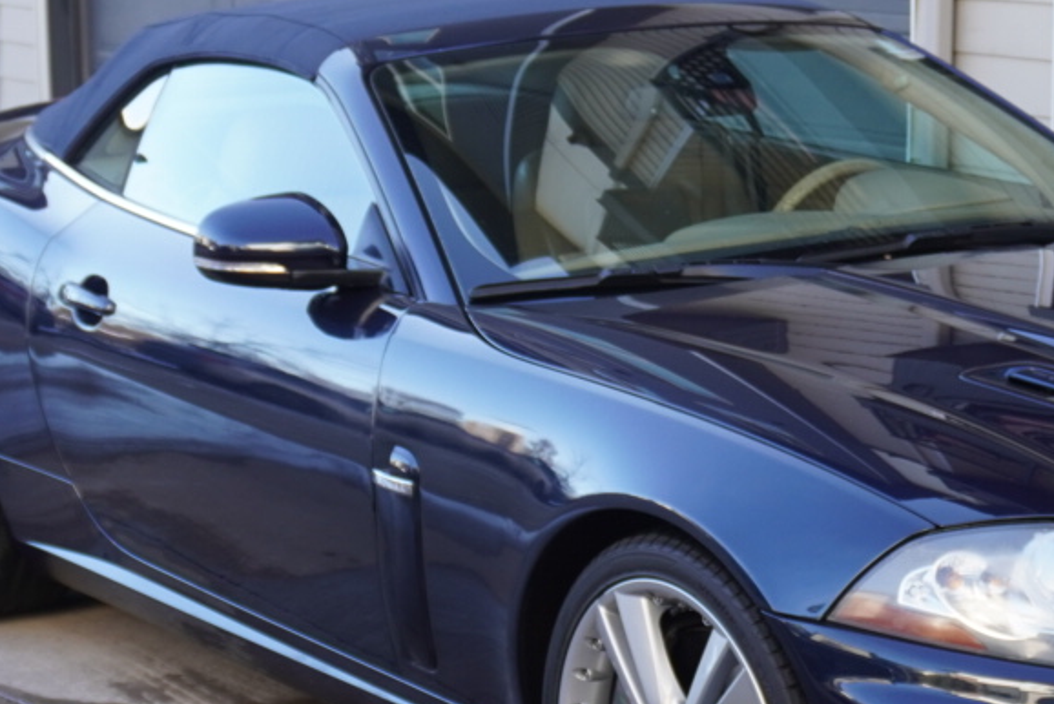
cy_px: 412
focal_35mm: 109
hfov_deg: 18.6
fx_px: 3193
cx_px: 850
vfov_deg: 12.6
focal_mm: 26
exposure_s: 1/160
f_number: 4.5
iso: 250
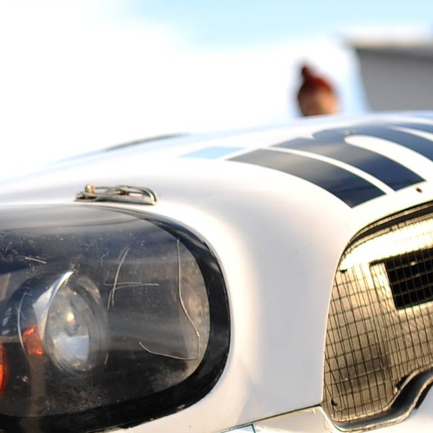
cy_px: 588
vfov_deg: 11.5
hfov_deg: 11.8
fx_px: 2080
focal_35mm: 147
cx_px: 8
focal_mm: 35
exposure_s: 1/2000
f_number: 1.4
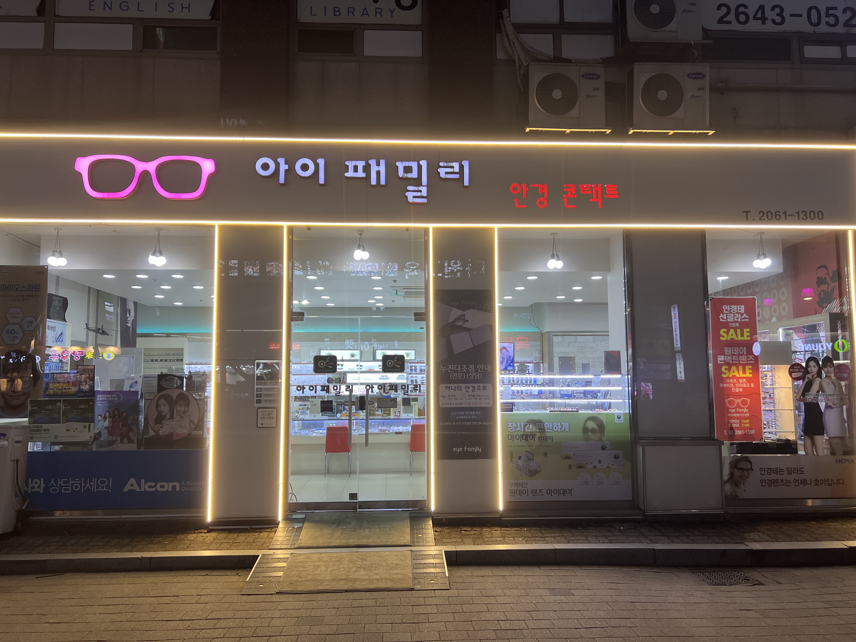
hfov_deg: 67.3
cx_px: 428
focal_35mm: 26
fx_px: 643
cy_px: 321
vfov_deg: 53.1
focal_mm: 5.7
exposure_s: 1/60
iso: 80
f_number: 1.5
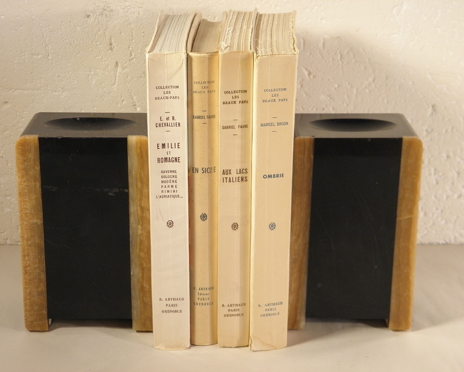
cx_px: 219
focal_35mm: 71
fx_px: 975
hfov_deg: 26.8
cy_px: 186
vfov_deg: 21.6
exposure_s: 1/50
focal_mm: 12.2
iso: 160
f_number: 4.3
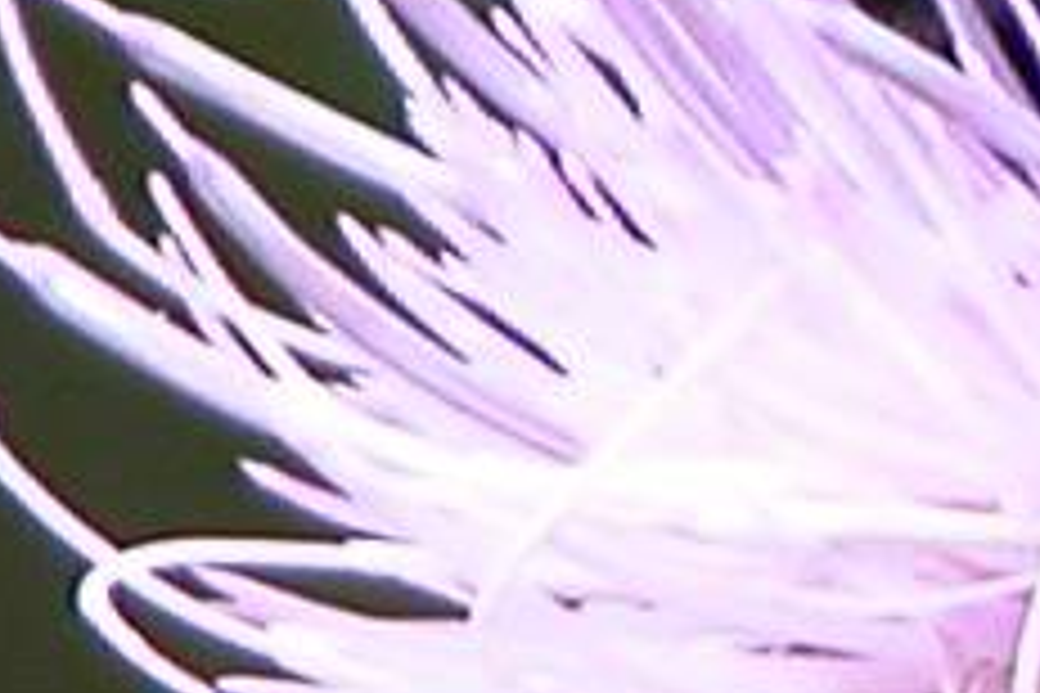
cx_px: 1706
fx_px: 46681
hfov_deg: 1.3
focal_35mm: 1616
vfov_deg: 0.9
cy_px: 436
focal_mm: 71.2
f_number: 4.2
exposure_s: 1/48.1
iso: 100
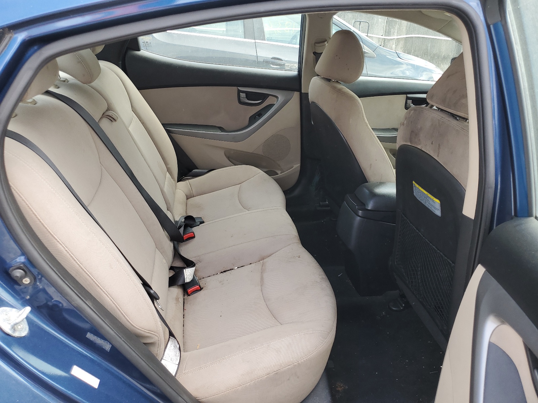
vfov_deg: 53.1
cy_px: 202
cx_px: 269
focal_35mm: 26
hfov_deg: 67.3
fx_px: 404
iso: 50
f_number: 1.5
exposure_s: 1/270
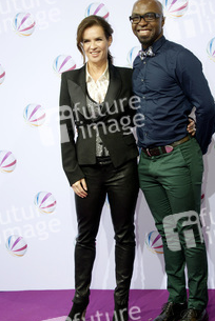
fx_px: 492
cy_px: 174
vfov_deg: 36.2
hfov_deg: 24.7
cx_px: 122
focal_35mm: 55
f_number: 5.6
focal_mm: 42
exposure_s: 1/160
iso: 640
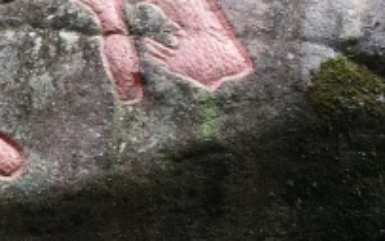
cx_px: -266
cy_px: 230
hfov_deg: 12.5
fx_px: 1627
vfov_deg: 8.4
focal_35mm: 155
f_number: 2.2
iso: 32
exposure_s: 1/142
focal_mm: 4.15
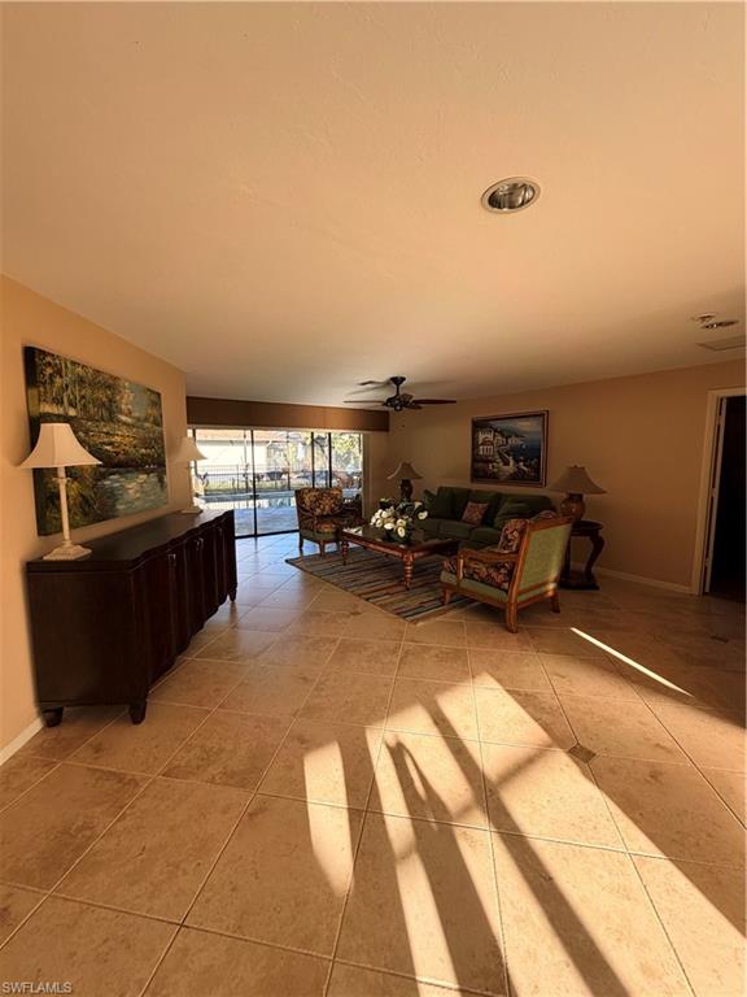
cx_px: 374
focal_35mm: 14
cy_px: 498
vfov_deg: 102.1
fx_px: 403
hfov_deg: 85.7
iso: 125
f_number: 2.2
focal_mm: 2.22
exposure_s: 1/121
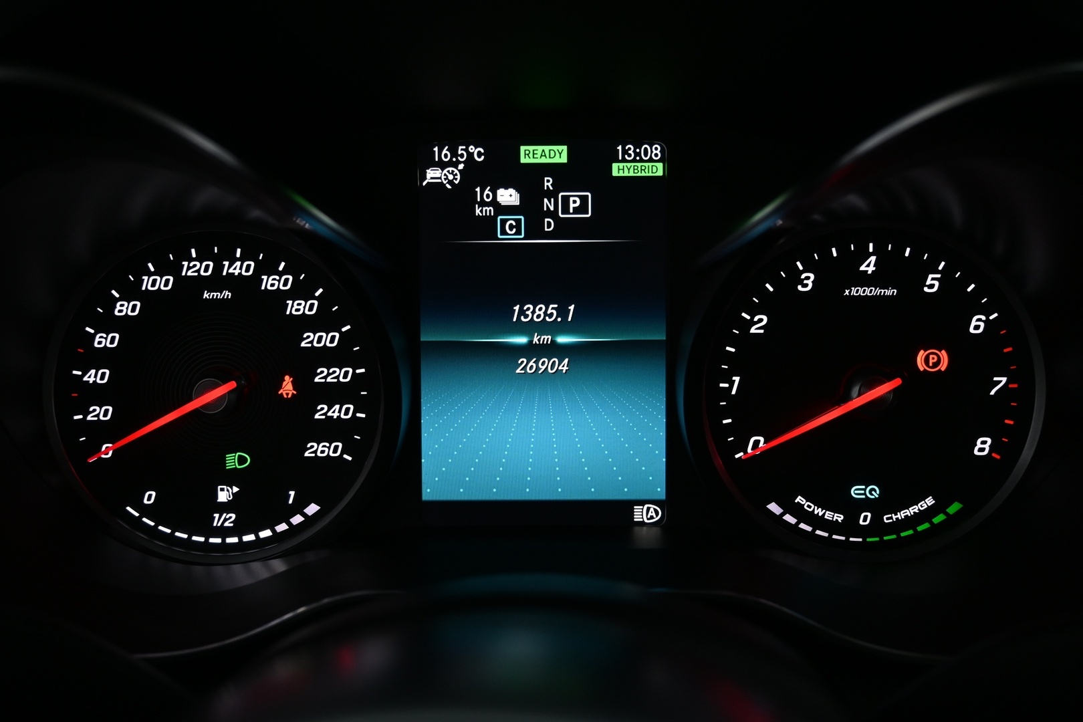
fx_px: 1083
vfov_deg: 36.9
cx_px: 542
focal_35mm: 36
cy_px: 361
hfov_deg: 53.1
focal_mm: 24
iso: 800
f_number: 4.2
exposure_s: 1/50
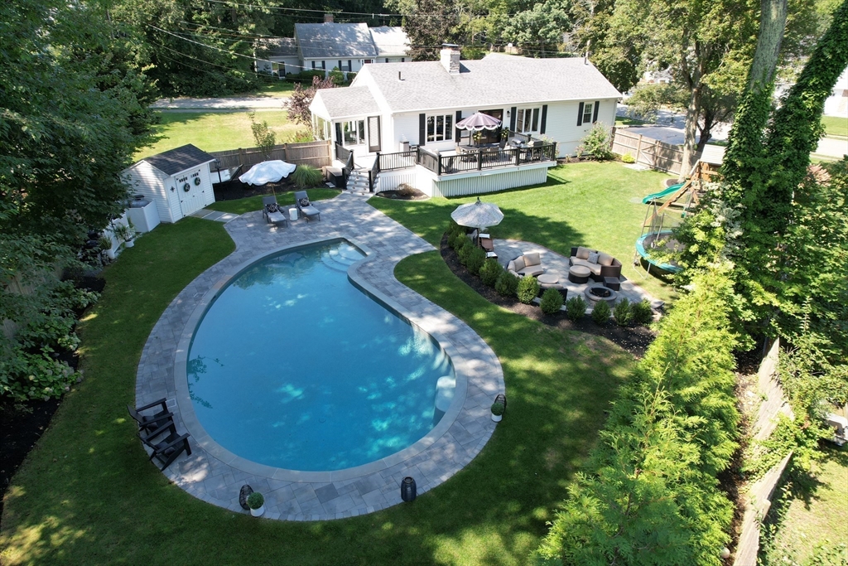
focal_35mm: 22
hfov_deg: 78.6
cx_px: 424
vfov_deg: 57.2
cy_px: 283
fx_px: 518
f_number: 2.8
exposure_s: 1/120
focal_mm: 8.38
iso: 100
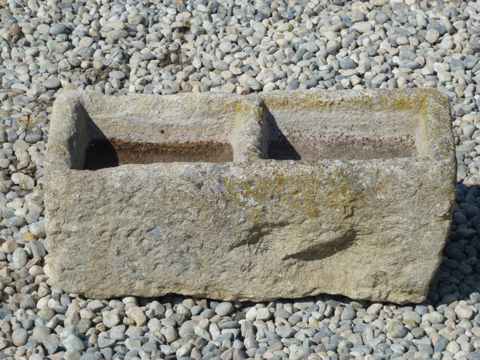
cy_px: 180
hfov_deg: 12.7
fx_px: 2149
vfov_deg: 9.6
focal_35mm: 155
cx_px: 240
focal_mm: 27.7
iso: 100
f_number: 5.3
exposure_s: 1/1000
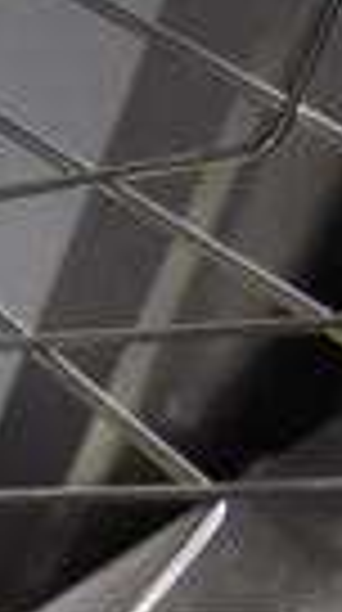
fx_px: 2058
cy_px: 500
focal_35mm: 127
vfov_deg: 16.8
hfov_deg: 7.5
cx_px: -904
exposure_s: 1/125
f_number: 3.5
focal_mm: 18
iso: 2000
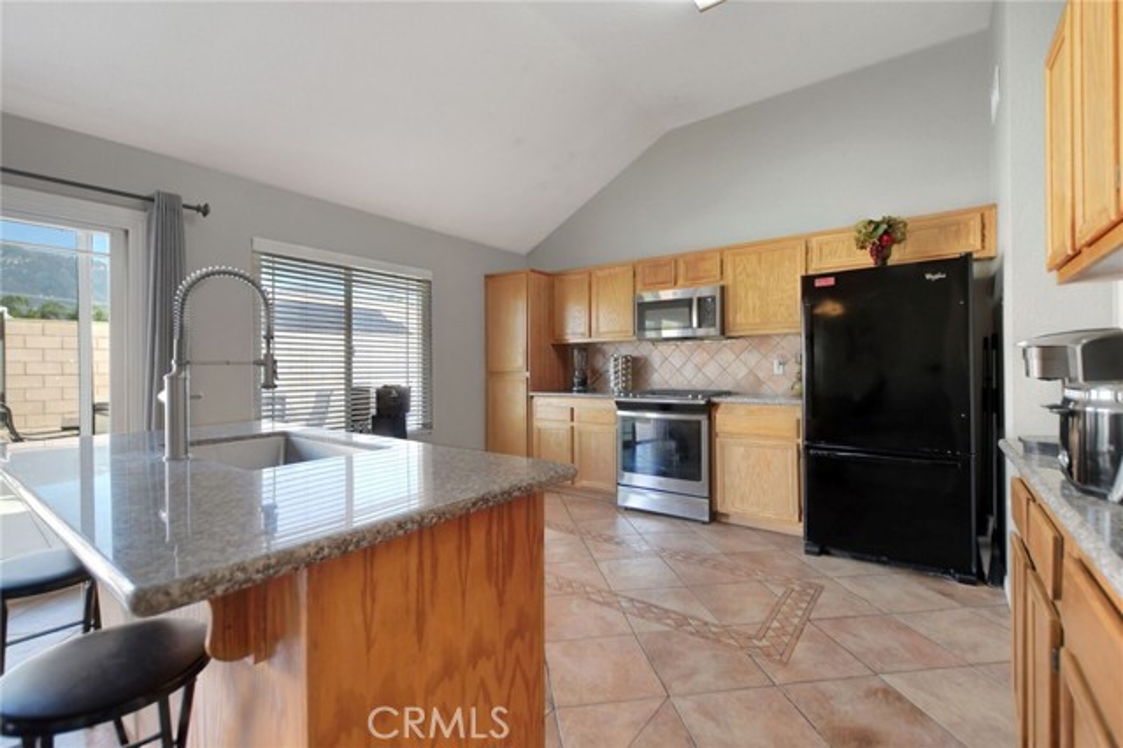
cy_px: 374
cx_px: 562
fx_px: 468
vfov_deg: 77.3
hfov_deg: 100.4
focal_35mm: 15
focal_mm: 10
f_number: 6.3
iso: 800
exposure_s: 1/160
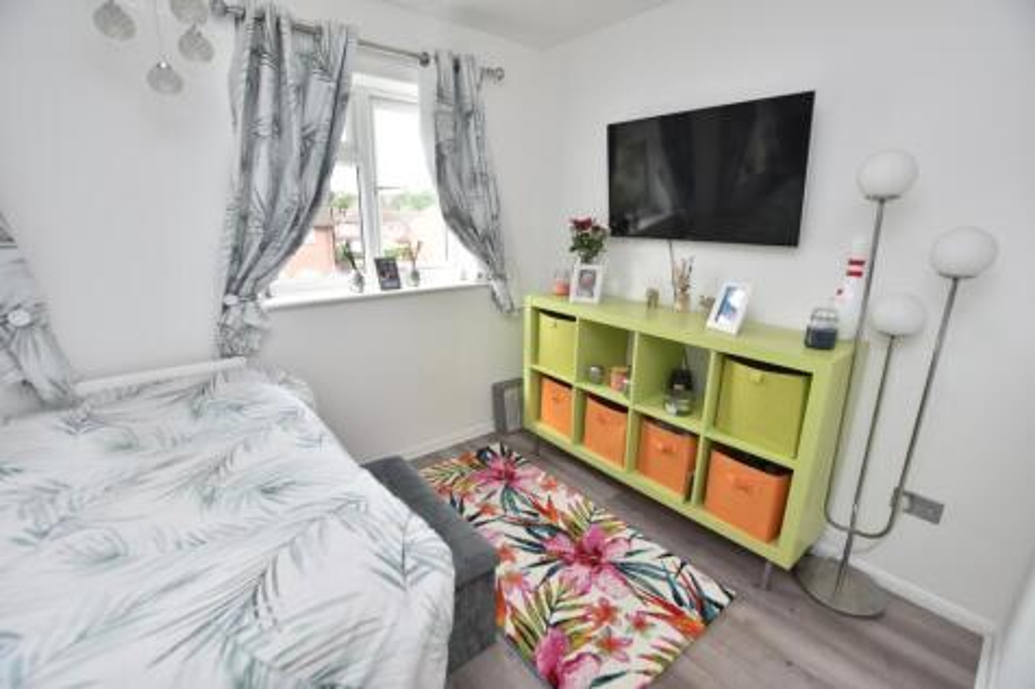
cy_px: 344
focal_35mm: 15
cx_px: 518
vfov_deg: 77.3
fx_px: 431
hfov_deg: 100.4
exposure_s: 1/80
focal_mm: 10
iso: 100
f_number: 4.5
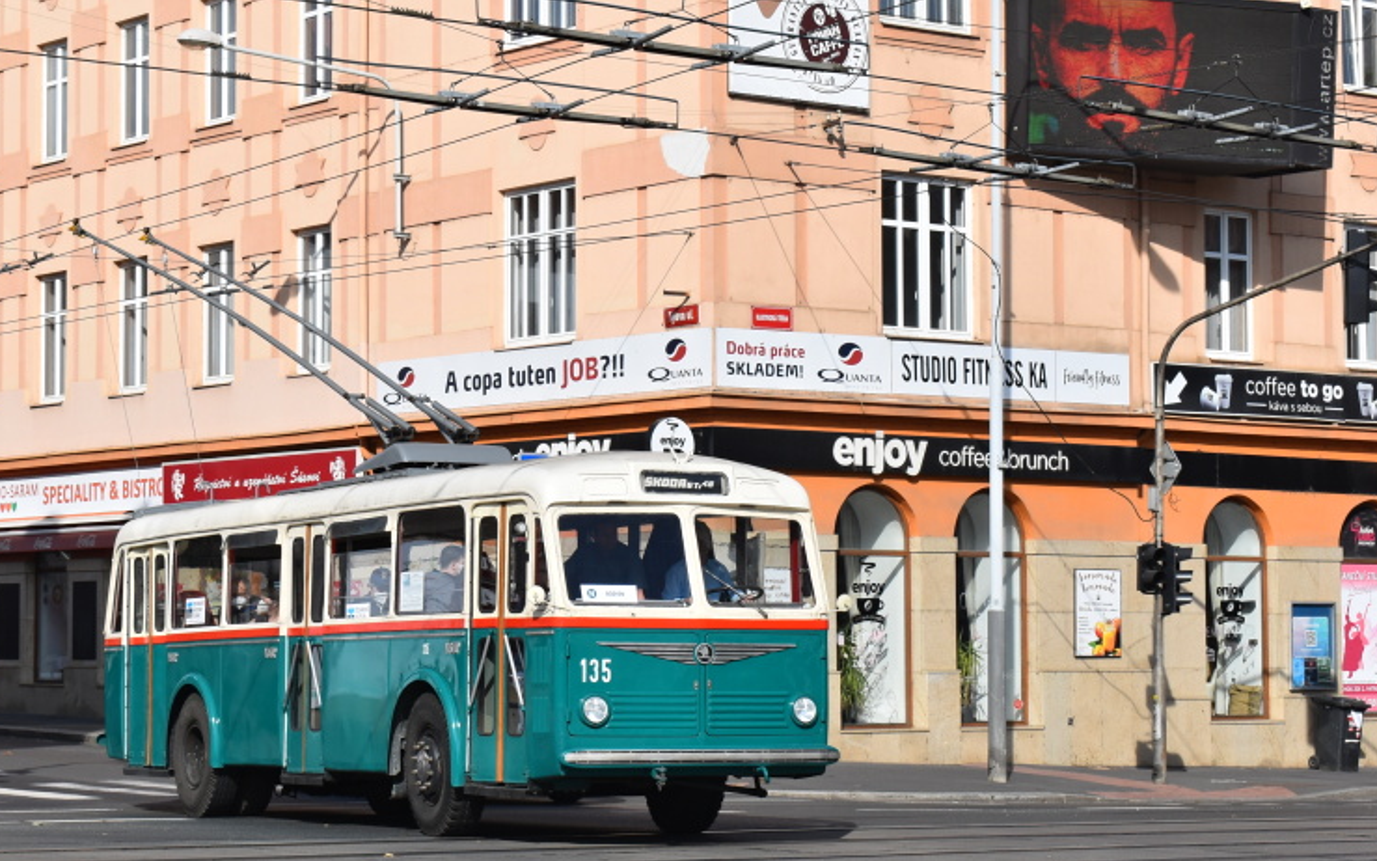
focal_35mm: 89
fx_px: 3340
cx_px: 511
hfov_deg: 23.2
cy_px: 441
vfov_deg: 14.7
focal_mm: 42
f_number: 10
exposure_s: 1/400
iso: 200
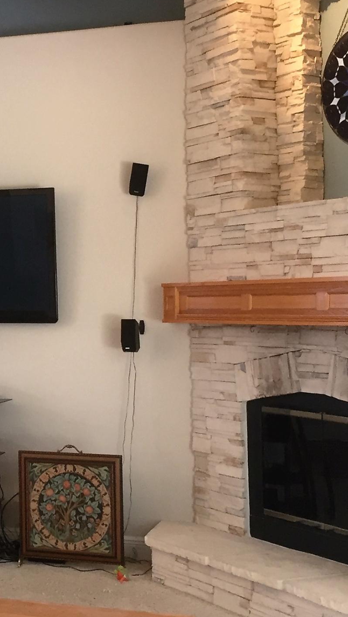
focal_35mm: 67
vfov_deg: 31.4
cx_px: -37
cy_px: 249
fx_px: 1098
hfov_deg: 17.4
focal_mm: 4.15
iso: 80
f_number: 2.2
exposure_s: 1/30
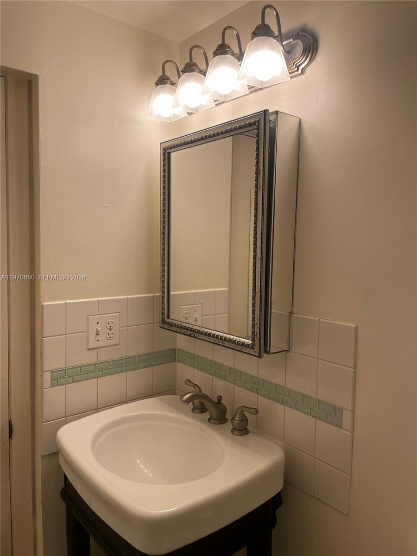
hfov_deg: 53.1
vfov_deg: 67.3
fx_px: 418
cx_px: 208
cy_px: 278
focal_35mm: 26
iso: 40
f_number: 1.6
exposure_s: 1/166
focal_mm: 4.2
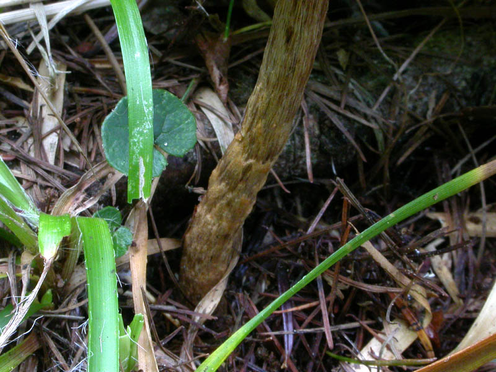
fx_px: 2207
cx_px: 248
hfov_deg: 12.8
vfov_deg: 9.6
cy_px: 186
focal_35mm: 154
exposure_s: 1/4
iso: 200
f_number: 14.5
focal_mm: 32
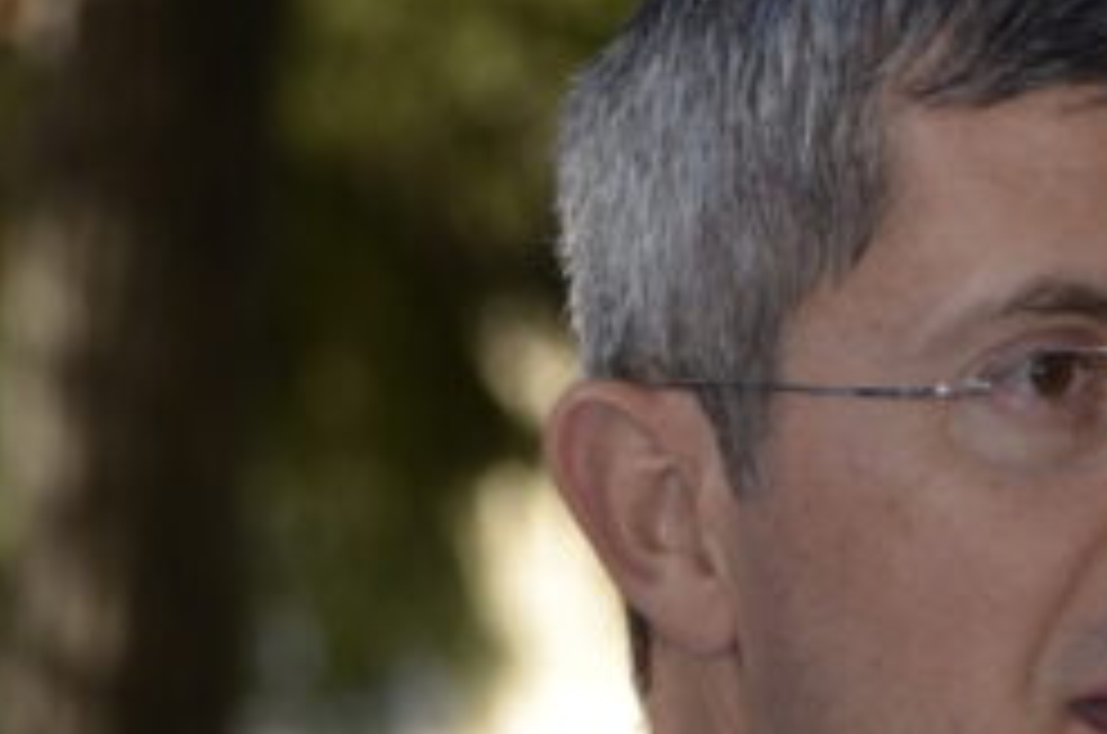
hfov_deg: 5.3
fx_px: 11969
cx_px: 1224
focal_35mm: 390
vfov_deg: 3.5
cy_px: 732
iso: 110
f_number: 4.5
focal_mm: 92
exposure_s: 1/250
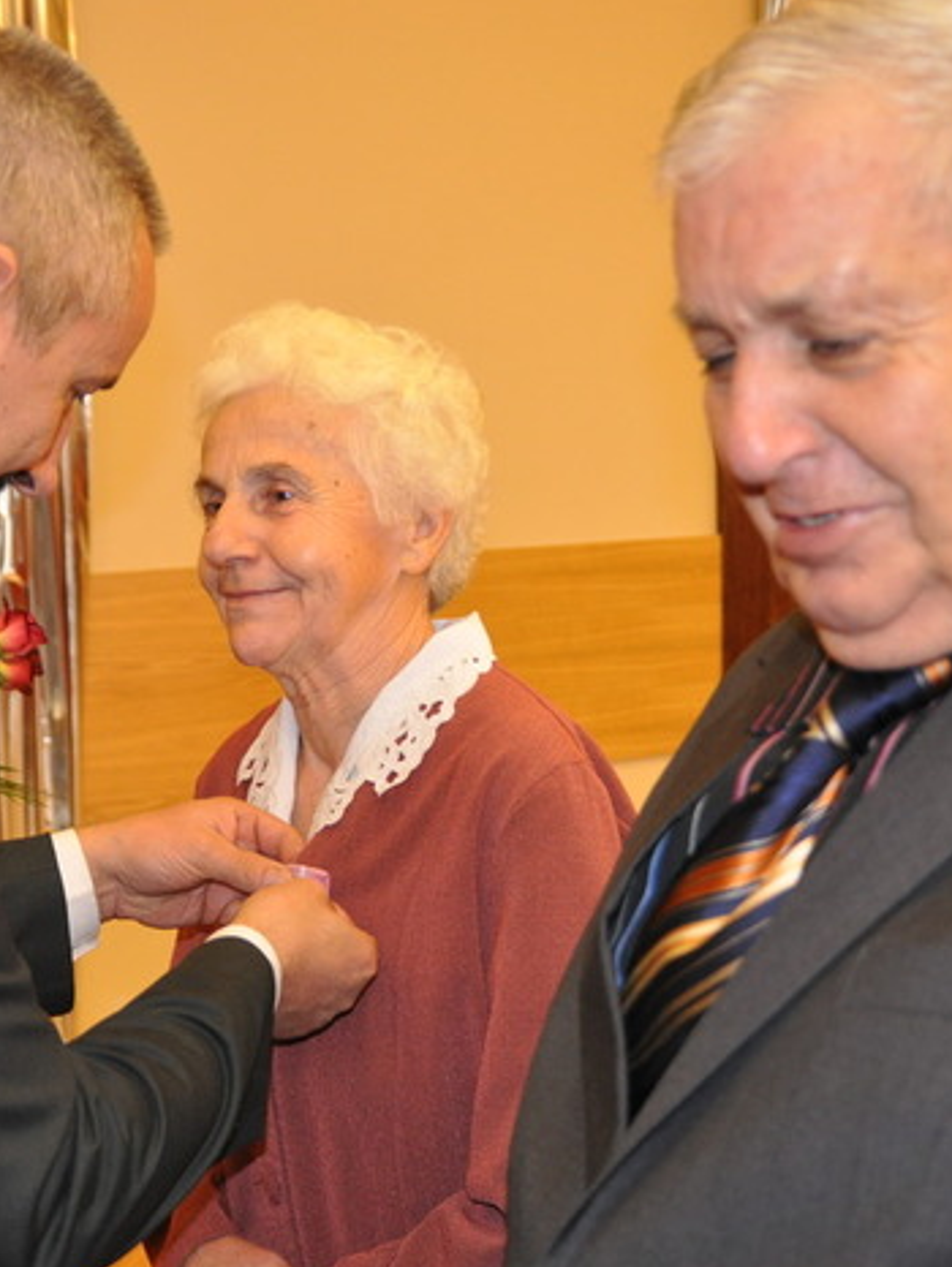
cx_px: 473
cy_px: 632
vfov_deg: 33.8
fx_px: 2088
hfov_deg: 25.7
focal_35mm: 57
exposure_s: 1/60
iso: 800
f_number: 3.2
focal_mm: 26
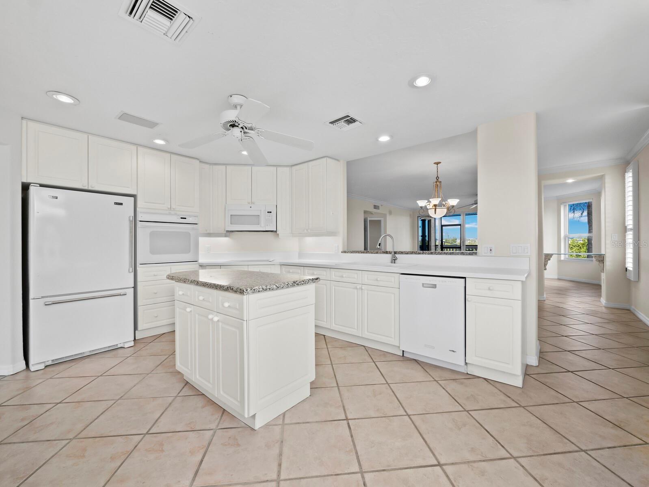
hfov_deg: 102.0
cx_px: 324
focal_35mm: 14
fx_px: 263
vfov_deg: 85.7
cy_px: 244
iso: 320
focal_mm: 7
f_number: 13
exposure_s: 1/3
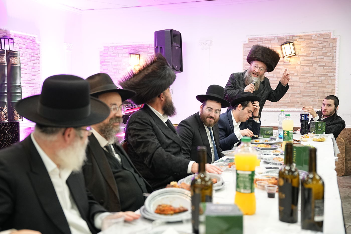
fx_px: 391
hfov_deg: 48.4
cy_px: 117
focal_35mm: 40
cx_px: 176
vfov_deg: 33.3
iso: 3200
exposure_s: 1/320
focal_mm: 40.1
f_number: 2.8
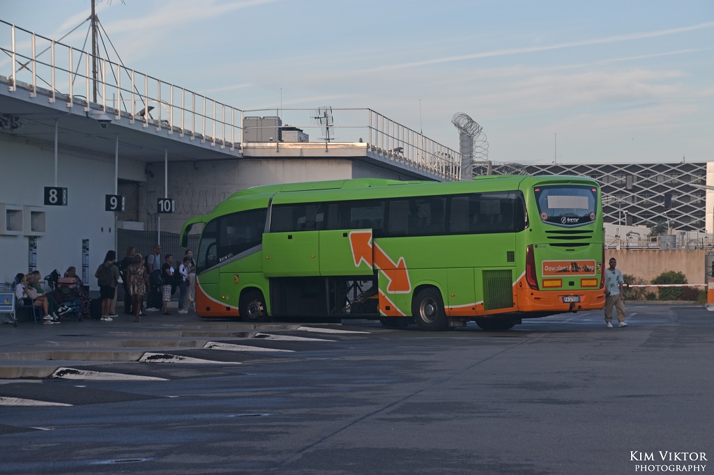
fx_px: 2528
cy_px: 238
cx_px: 357
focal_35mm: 128
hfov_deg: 16.1
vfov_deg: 10.7
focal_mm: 85
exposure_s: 1/250
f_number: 8
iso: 250
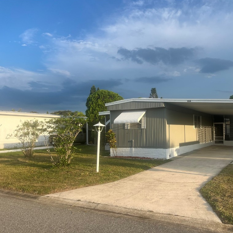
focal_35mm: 31
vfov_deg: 52.5
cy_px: 116
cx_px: 152
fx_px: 236
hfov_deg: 51.7
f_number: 1.6
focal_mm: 5.1
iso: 50
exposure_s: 1/1776
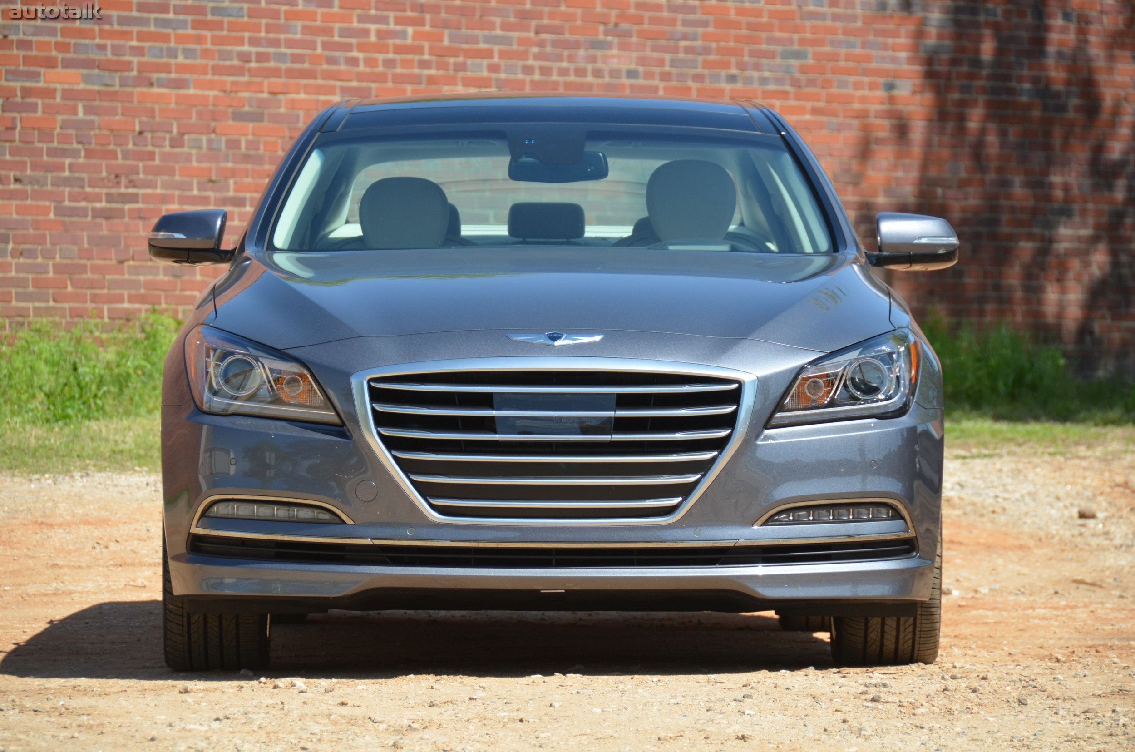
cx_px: 568
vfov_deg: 6.8
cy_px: 376
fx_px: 6371
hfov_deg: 10.2
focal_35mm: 202
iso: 400
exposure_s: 1/1000
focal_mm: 135
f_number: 5.6
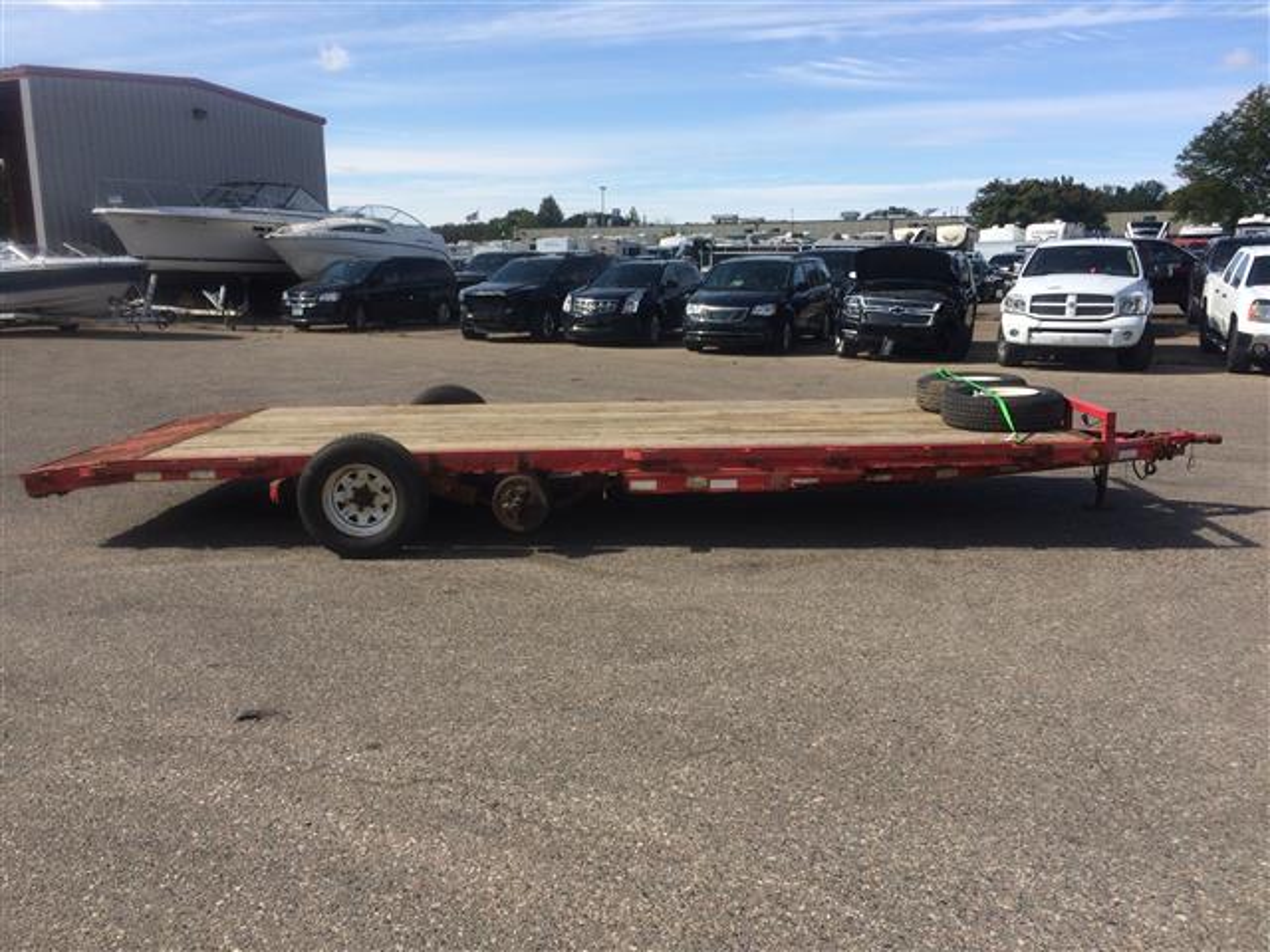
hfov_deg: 61.7
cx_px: 635
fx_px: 1064
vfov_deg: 48.2
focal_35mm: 29
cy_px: 476
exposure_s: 1/1786
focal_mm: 4.15
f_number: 2.2
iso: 32
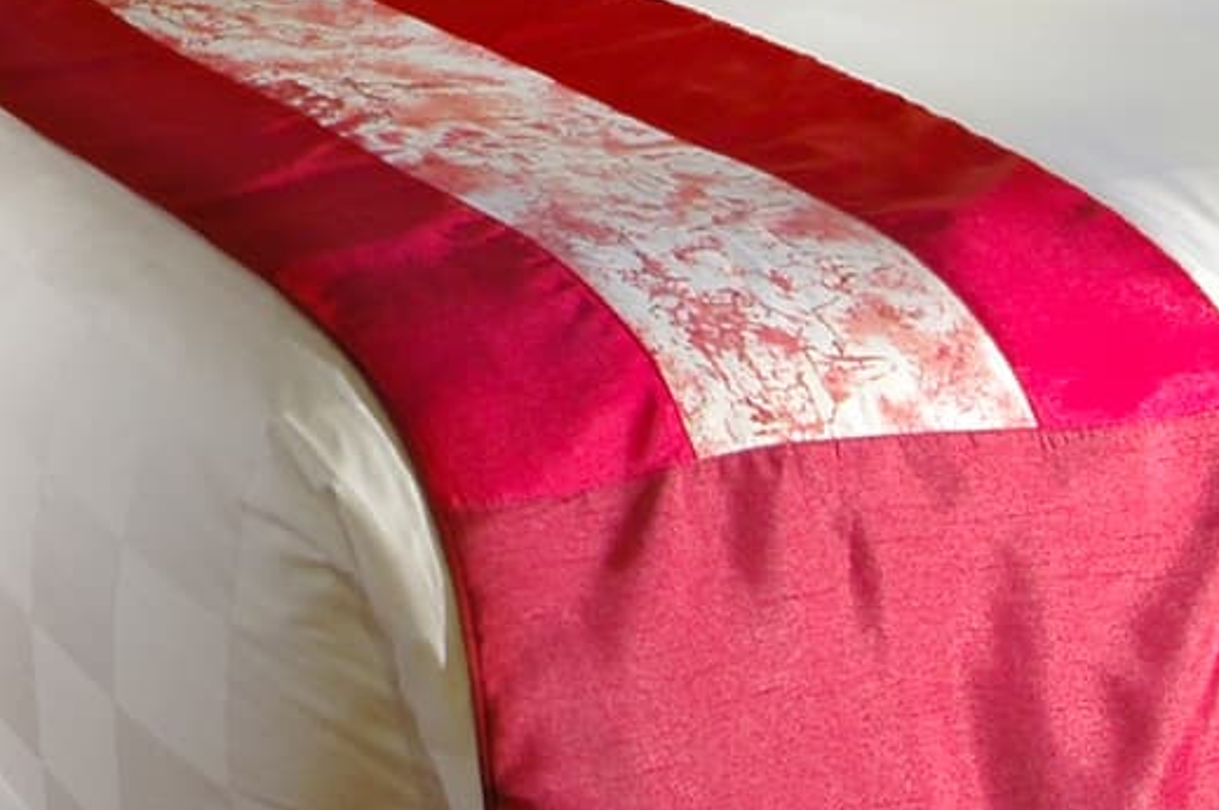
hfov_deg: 22.1
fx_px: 2740
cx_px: -435
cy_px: -538
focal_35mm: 81
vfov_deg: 15.1
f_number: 11
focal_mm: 14
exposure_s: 2
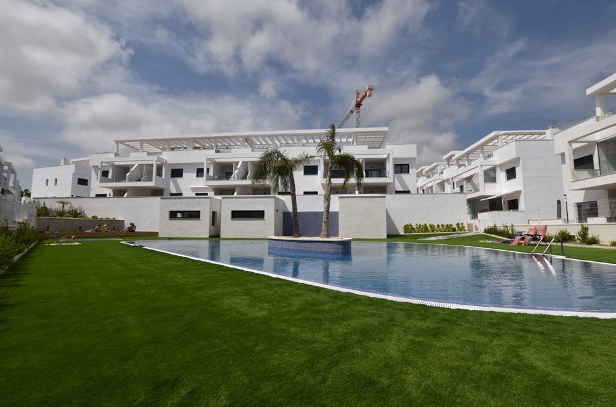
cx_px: 308
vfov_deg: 77.0
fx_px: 256
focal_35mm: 15
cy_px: 204
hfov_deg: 100.5
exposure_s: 1/1000
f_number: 9
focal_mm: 10
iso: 200
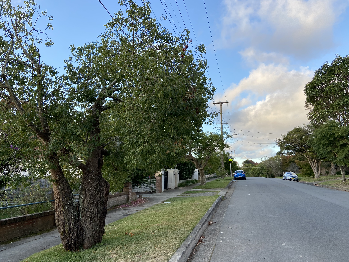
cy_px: 131
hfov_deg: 67.3
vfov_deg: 53.1
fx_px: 262
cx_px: 174
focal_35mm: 26
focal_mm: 4.25
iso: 32
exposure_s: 1/502
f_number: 1.8
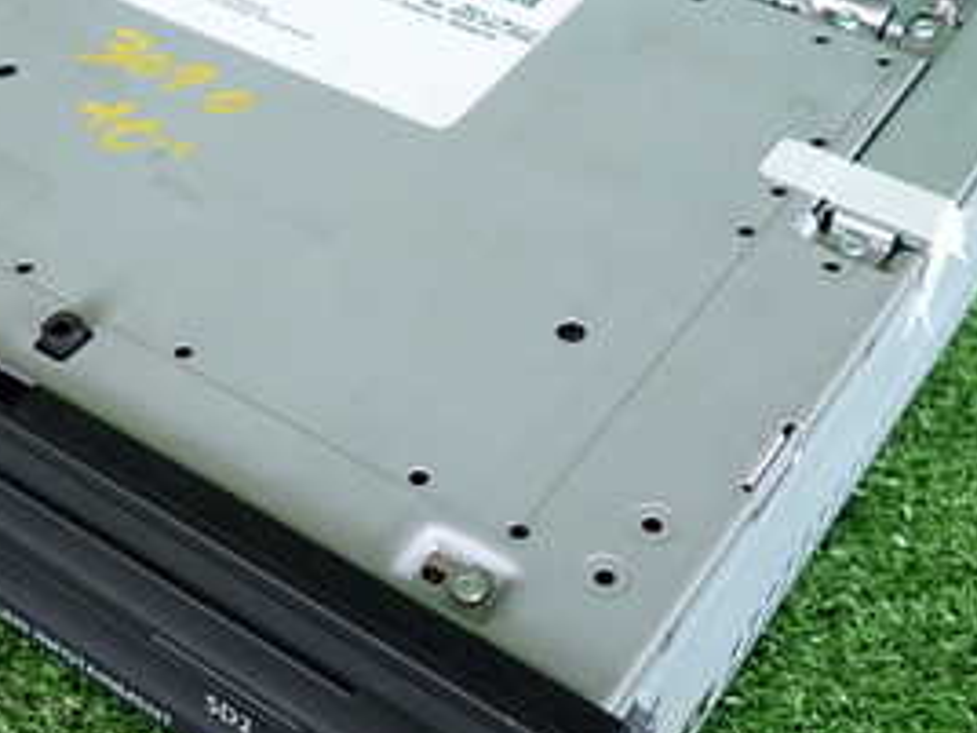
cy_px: 321
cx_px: 394
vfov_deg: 26.1
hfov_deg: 34.2
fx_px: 1581
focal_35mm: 56
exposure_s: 1/125
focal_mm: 4.5
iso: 160
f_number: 2
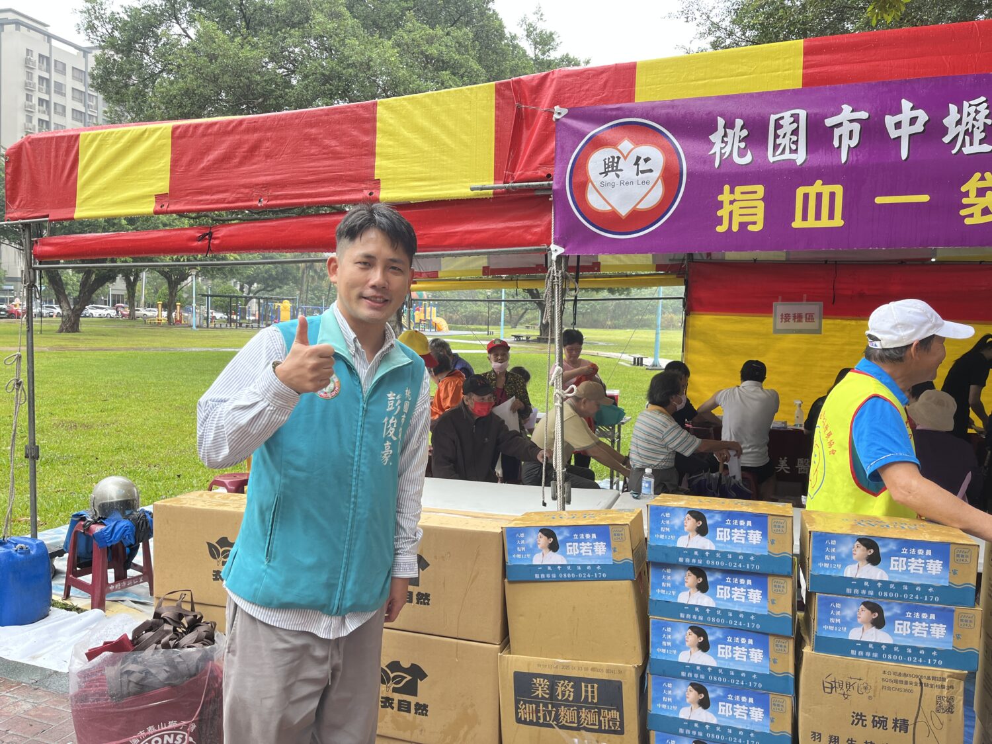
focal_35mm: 26
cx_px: 496
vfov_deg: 53.1
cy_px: 372
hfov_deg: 67.3
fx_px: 745
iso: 50
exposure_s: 1/164
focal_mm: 5.1
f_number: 1.6
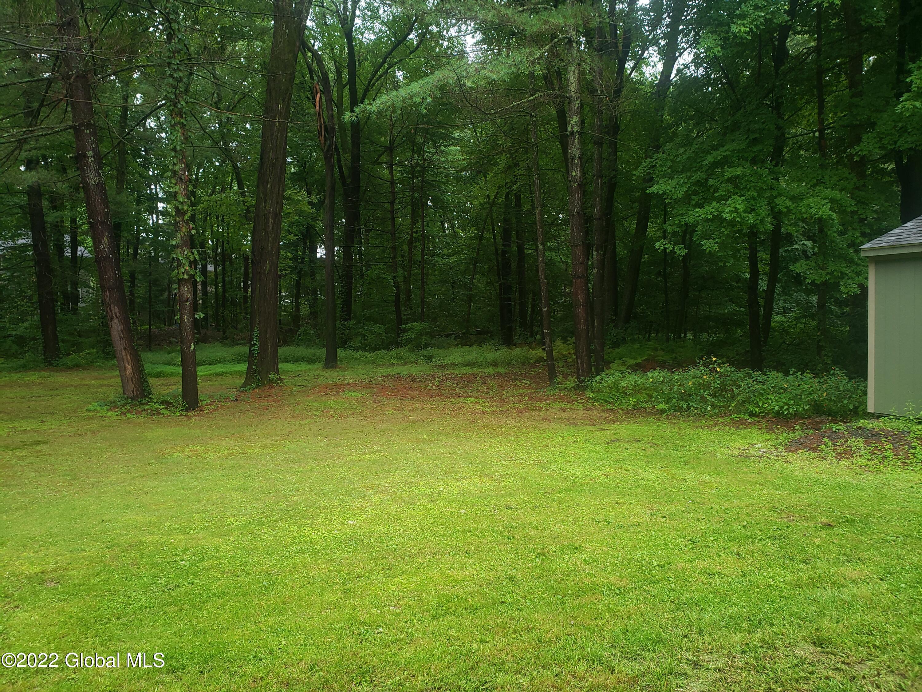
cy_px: 346
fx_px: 693
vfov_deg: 53.1
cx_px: 461
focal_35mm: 26
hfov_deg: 67.3
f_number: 2.4
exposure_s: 1/50
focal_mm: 4.3
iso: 125
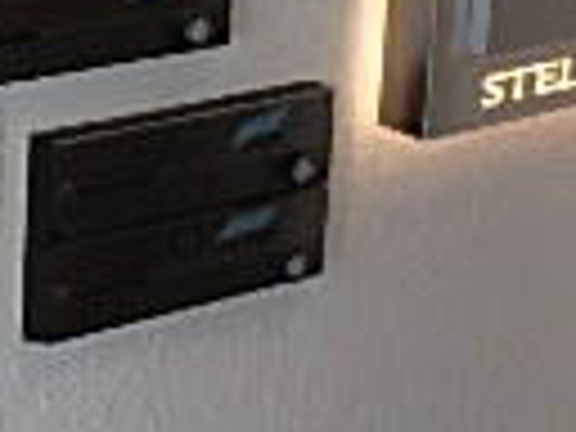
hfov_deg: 16.6
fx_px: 1747
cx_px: -356
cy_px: -135
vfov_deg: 13.6
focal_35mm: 105
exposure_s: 1/60
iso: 125
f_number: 3.5
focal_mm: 3.7
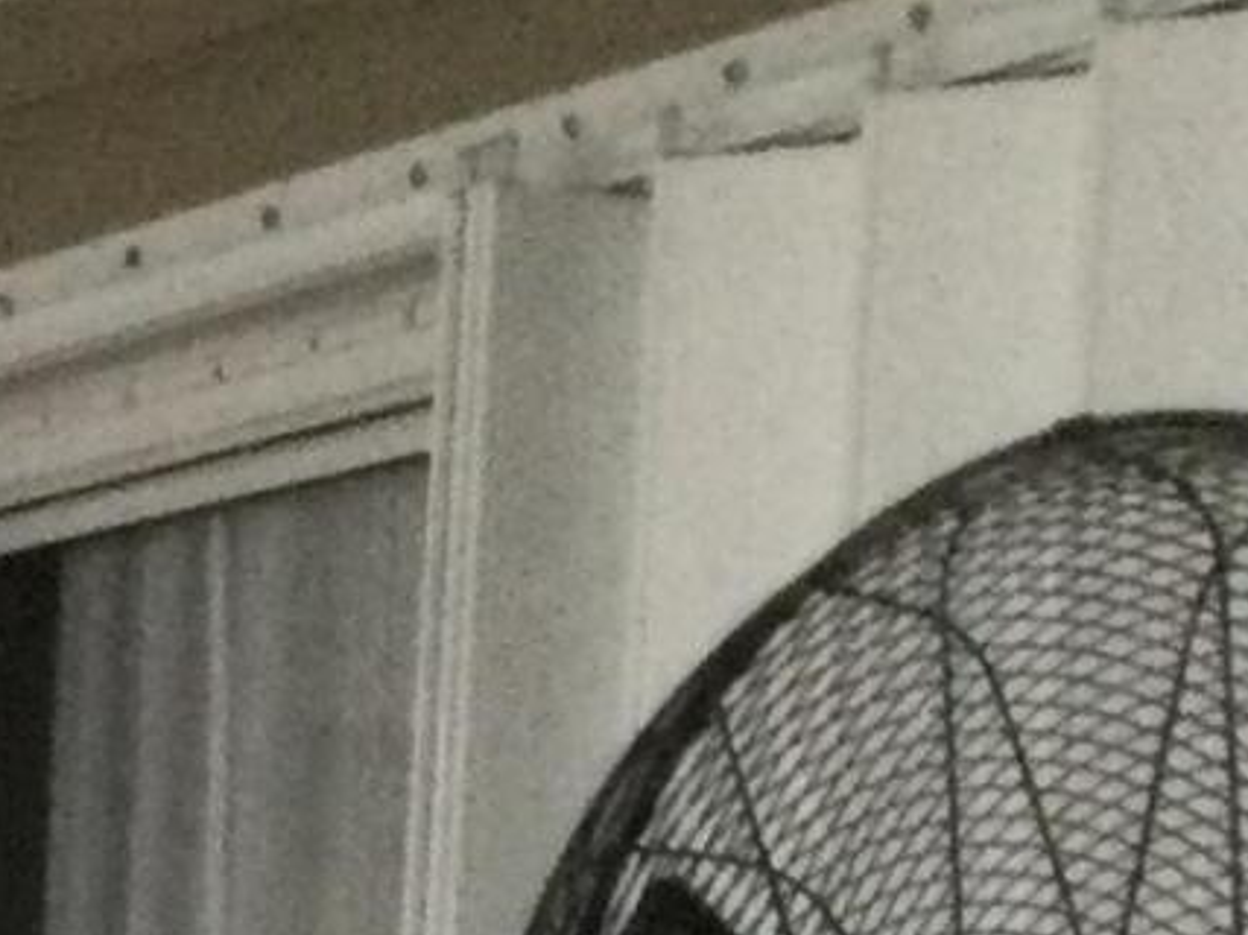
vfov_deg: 6.6
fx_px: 7533
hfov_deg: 8.3
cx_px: -2166
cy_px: 2466
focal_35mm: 209
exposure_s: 1/30
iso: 32
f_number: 2.4
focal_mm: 3.3
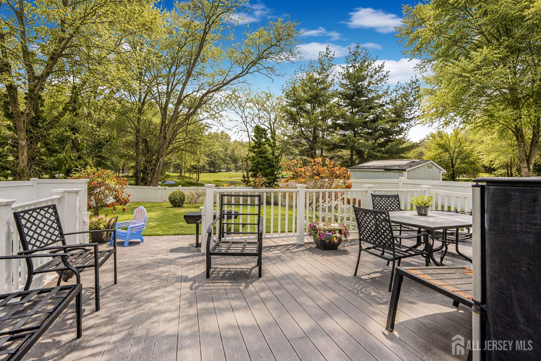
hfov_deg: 96.7
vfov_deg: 73.7
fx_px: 240
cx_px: 270
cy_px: 180
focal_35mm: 16
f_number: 9
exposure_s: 1/125
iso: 100
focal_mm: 16
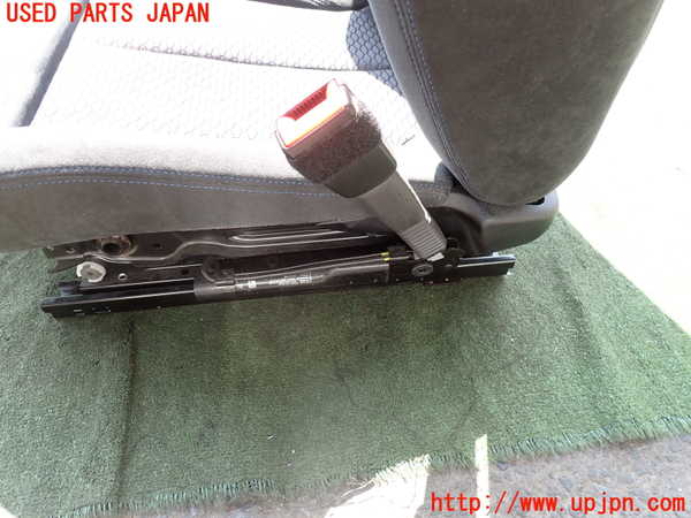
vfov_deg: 54.9
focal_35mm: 25
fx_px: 499
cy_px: 259
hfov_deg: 69.4
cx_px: 346
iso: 100
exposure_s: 1/80
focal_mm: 4.5
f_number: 2.8
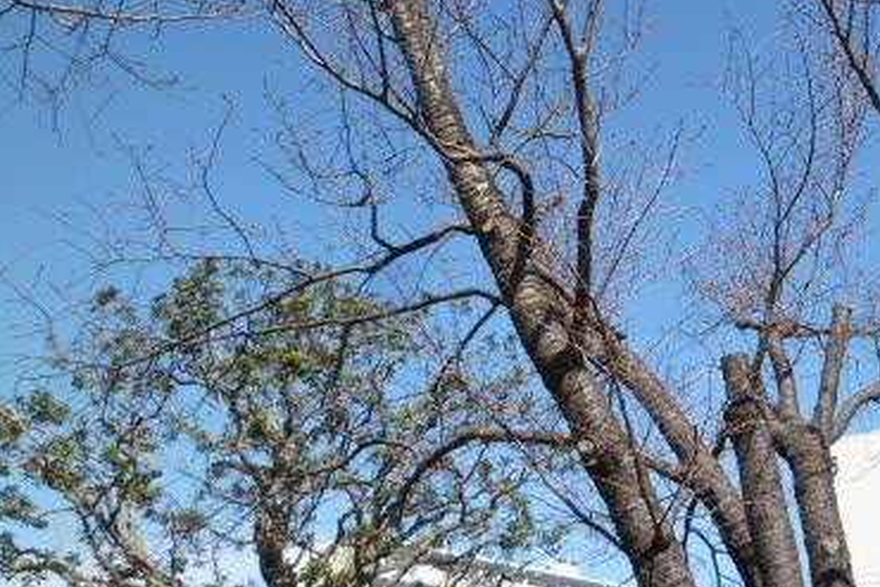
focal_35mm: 45
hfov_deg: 41.5
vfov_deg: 29.8
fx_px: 1100
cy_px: 242
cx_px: 718
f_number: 4
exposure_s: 1/400
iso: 80
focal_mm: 4.5
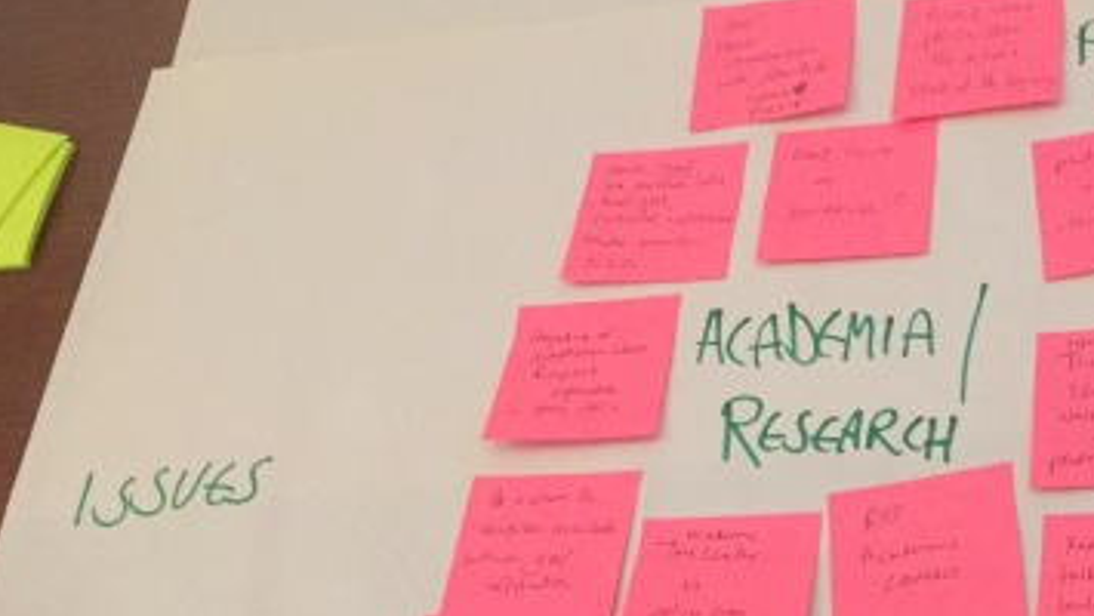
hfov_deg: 34.7
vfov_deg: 20.6
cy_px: 579
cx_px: 968
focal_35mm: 57
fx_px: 1654
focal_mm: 4.15
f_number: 2.2
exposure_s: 1/17
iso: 250
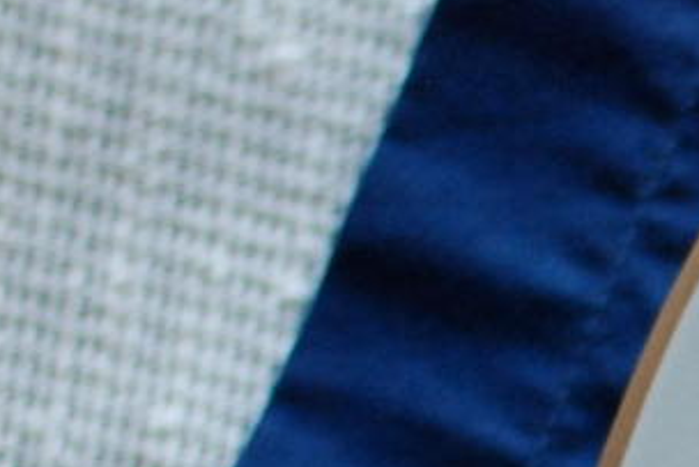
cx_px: 1485
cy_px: 952
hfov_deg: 5.4
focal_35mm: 370
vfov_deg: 3.7
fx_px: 7187
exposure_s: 1/320
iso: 800
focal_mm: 50
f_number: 2
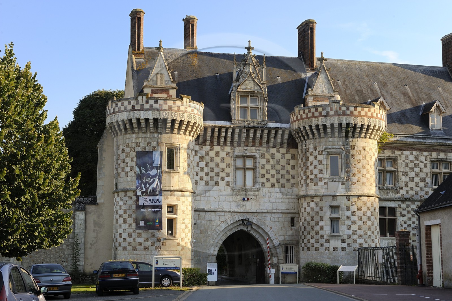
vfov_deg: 21.9
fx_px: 778
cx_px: 226
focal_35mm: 62
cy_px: 150
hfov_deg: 32.4
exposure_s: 1/160
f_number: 11
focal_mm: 62
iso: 250
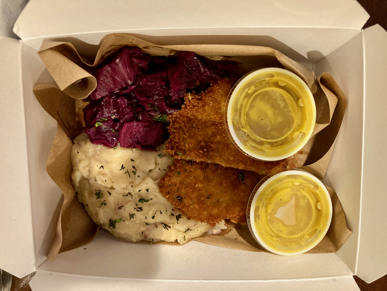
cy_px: 146
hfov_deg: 63.4
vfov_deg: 49.7
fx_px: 313
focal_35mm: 28
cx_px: 194
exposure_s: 1/30
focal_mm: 3.99
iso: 400
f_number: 1.8
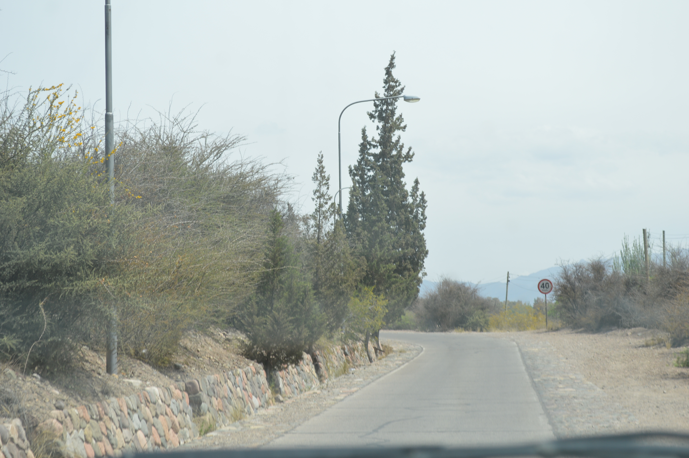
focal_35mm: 82
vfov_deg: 16.5
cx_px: 344
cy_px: 229
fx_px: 1578
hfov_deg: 24.6
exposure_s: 1/200
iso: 100
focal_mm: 55
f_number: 7.1
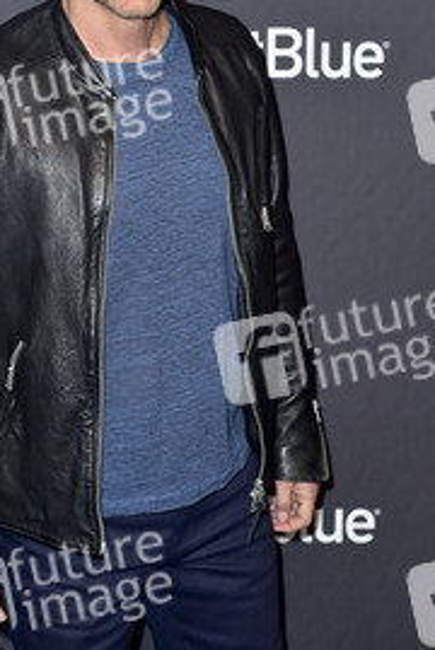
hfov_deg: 13.2
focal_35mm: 104
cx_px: 120
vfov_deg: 19.6
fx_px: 1880
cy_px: 227
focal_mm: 70
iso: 250
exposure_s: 1/250
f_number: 5.6
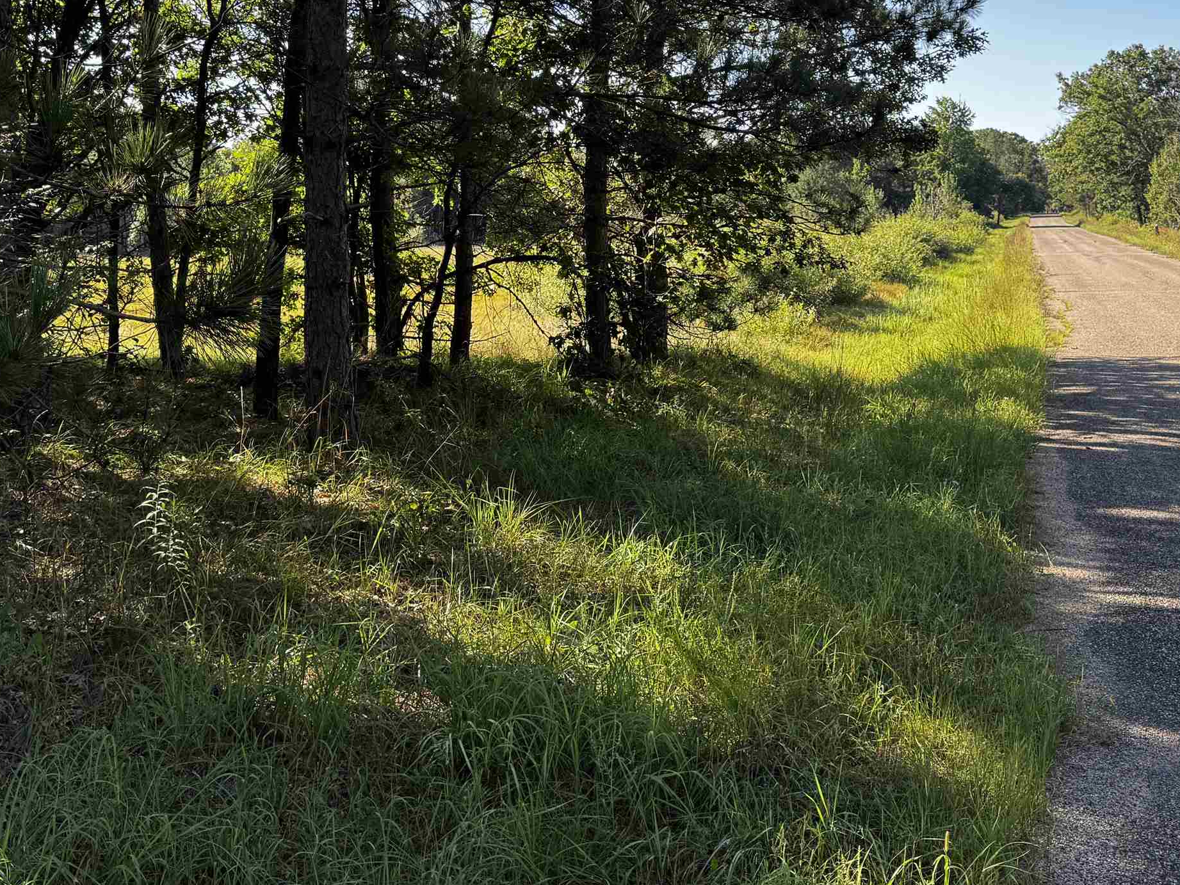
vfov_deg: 35.5
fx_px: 1363
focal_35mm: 40
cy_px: 275
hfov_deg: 46.8
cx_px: 544
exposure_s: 1/621
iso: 80
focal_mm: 6.76
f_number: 1.78
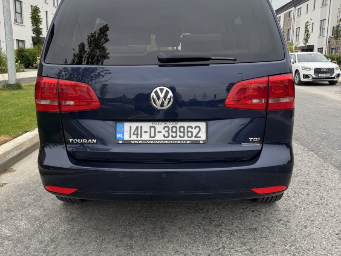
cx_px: 170
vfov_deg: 56.8
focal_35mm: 24
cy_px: 128
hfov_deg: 71.6
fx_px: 236
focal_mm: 6.76
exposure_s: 1/707
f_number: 1.78
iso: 80
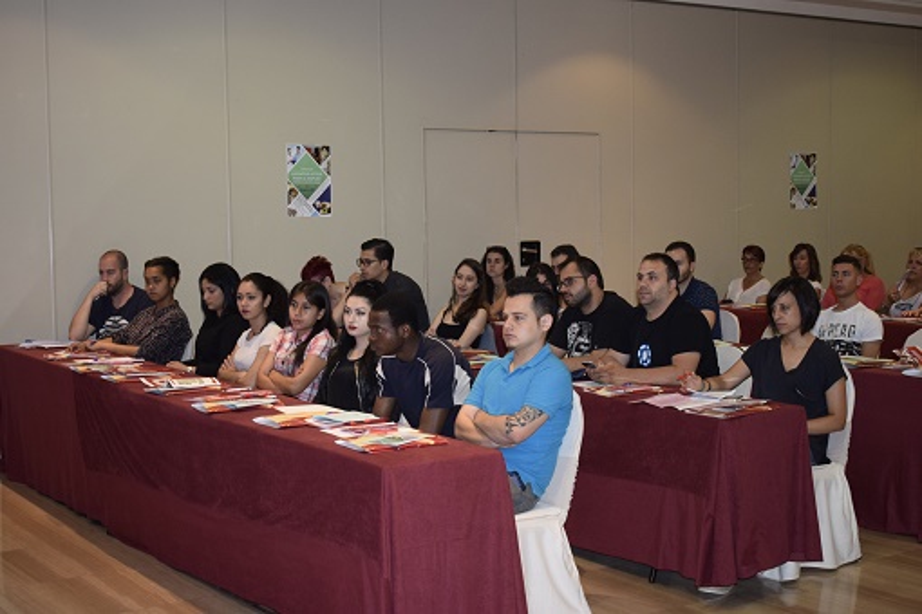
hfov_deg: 37.9
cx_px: 461
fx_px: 1344
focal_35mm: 52
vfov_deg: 25.8
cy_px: 307
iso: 1400
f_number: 4.5
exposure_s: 1/60
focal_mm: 35
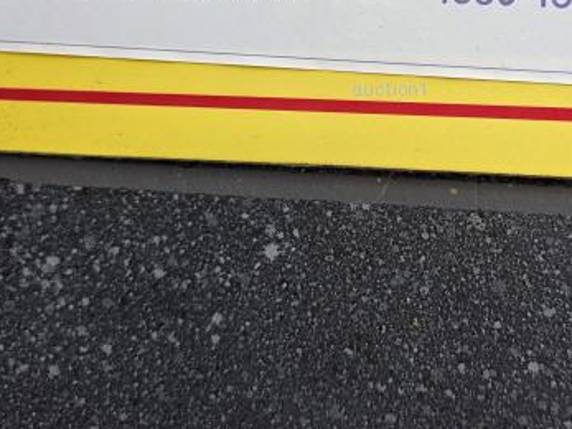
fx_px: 875
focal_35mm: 53
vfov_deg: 27.1
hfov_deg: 35.8
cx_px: 389
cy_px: 101
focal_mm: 6.3
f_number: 1.7
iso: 32
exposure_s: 1/180
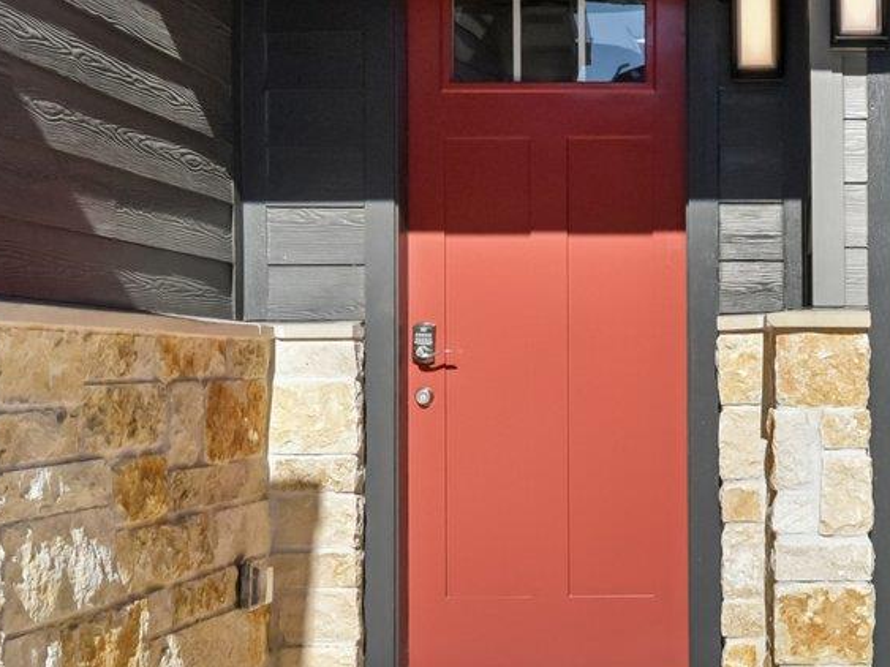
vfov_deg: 21.0
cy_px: 292
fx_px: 1799
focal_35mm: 70
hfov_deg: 26.8
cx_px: 814
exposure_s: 1/2000
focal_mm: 20
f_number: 8
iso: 400
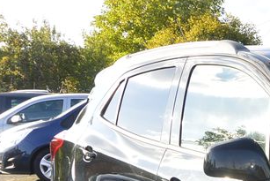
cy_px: 279
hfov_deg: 19.2
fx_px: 675
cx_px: 426
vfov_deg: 14.1
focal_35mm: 90
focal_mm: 10
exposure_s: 1/250
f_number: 5
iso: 160
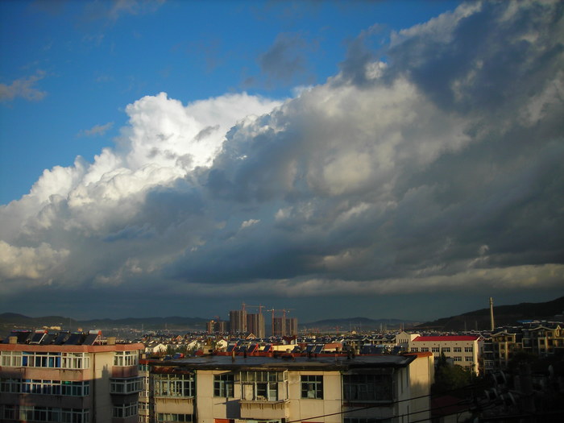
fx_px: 619
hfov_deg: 49.0
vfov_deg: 37.7
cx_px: 282
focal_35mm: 38
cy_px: 212
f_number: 6.4
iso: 50
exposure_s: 1/177
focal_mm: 6.3
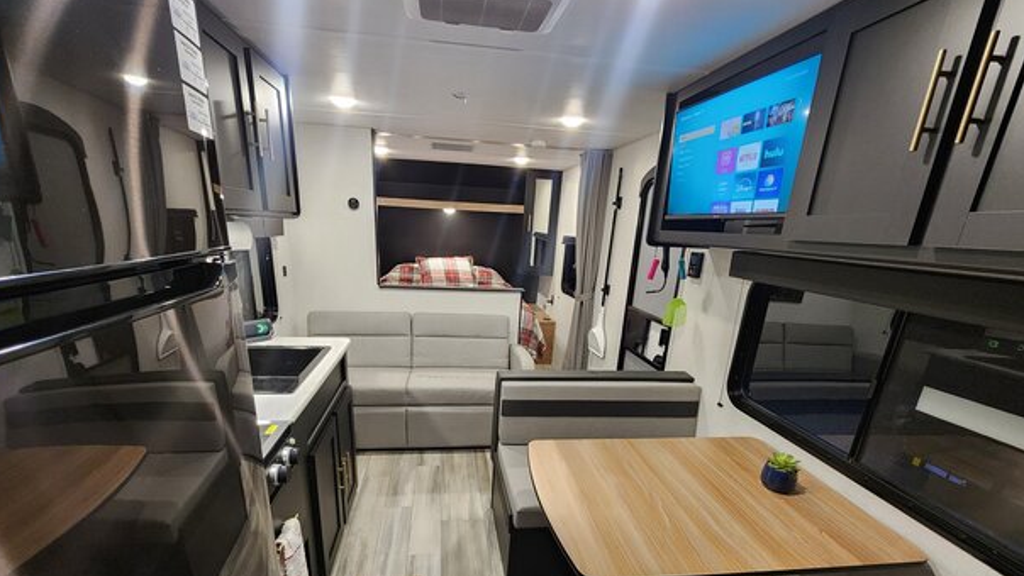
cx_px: 497
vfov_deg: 68.6
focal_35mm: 15
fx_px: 407
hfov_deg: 103.0
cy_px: 385
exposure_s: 1/30
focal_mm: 2.2
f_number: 2.2
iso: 400
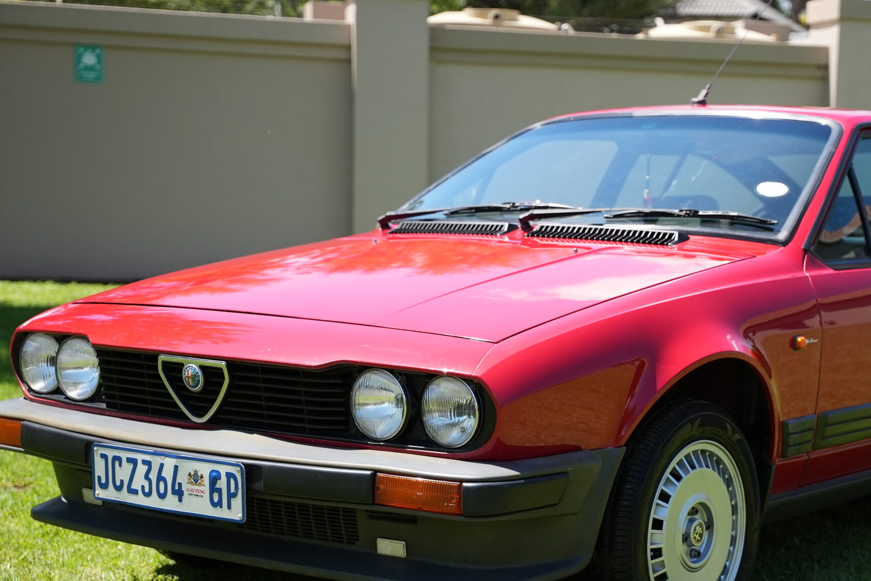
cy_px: 372
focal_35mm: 71
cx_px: 573
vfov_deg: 19.1
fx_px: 1723
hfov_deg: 28.2
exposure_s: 1/3200
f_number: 2.8
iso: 400
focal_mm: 47.8
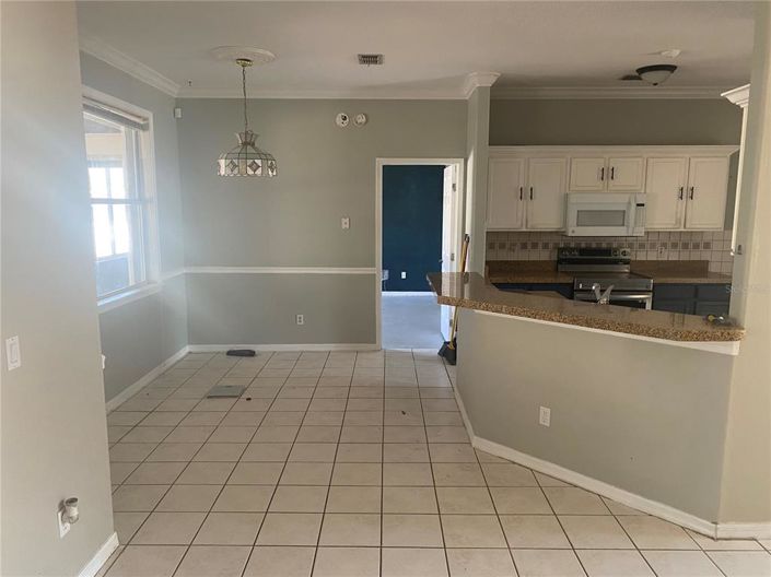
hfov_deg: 67.3
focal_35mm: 26
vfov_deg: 53.0
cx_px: 386
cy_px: 288
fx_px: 579
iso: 160
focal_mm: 4.25
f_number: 1.8
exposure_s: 1/60
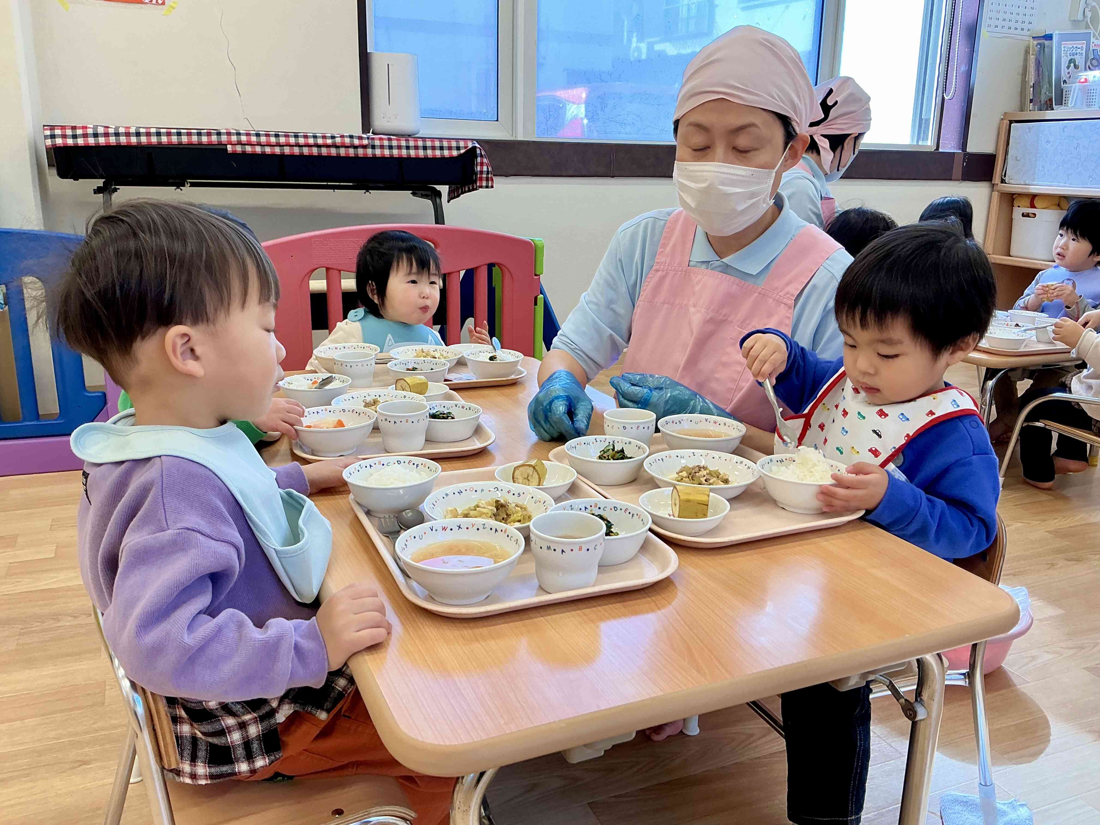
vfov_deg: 48.2
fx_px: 922
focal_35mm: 29
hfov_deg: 61.7
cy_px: 412
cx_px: 550
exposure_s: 1/120
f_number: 1.8
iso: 32
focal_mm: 3
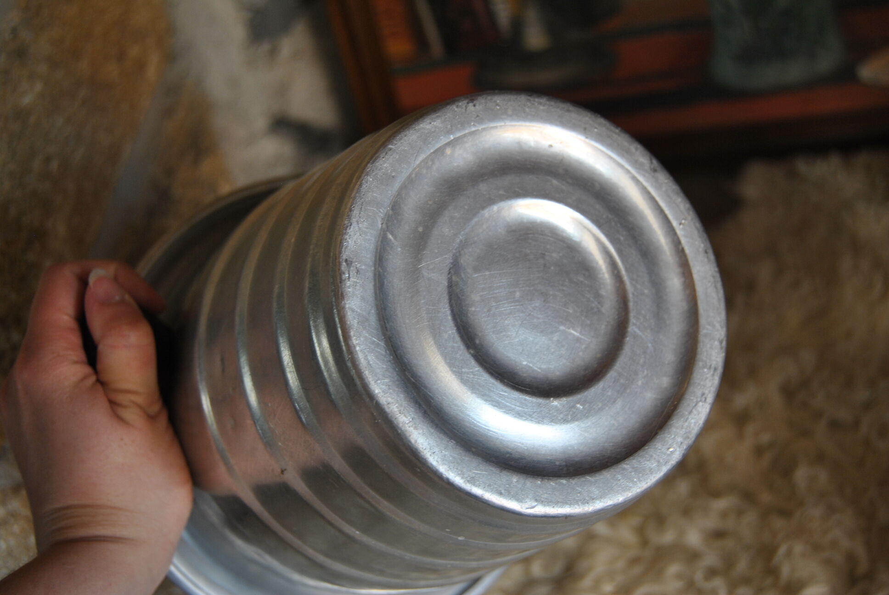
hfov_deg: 42.3
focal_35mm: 46
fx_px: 1150
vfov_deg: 29.0
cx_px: 444
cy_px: 298
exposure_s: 1/60
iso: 200
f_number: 4.2
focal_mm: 31
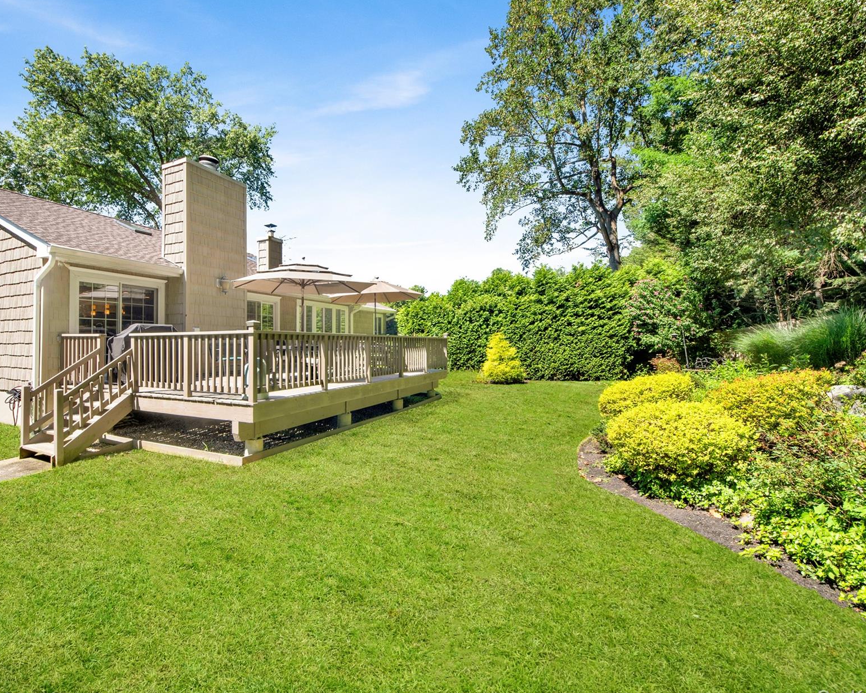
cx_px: 355
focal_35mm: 15
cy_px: 326
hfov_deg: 95.8
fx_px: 384
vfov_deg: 83.9
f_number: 8
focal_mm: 8
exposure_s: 1/160
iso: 100
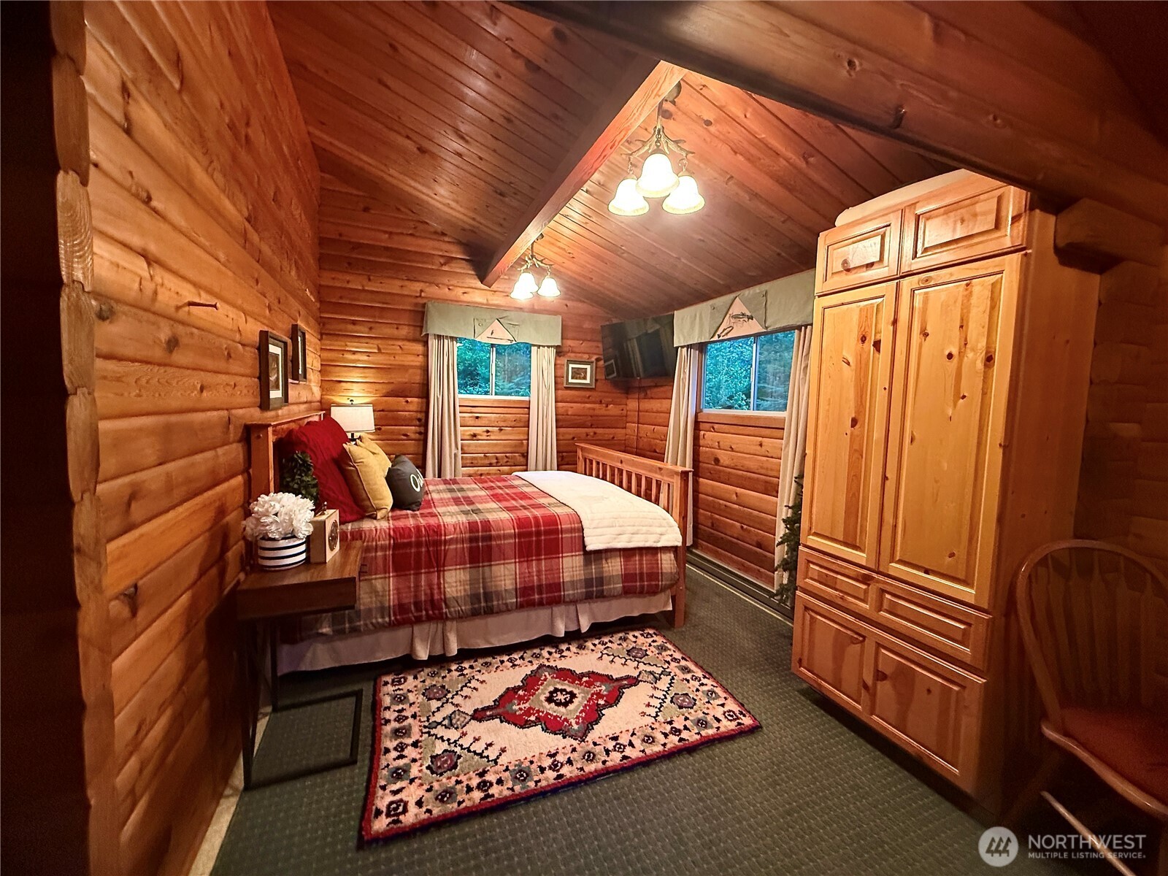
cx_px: 584
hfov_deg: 102.1
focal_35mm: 14
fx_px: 472
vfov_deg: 85.7
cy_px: 438
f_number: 2.2
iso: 640
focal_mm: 2.22
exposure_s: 1/60
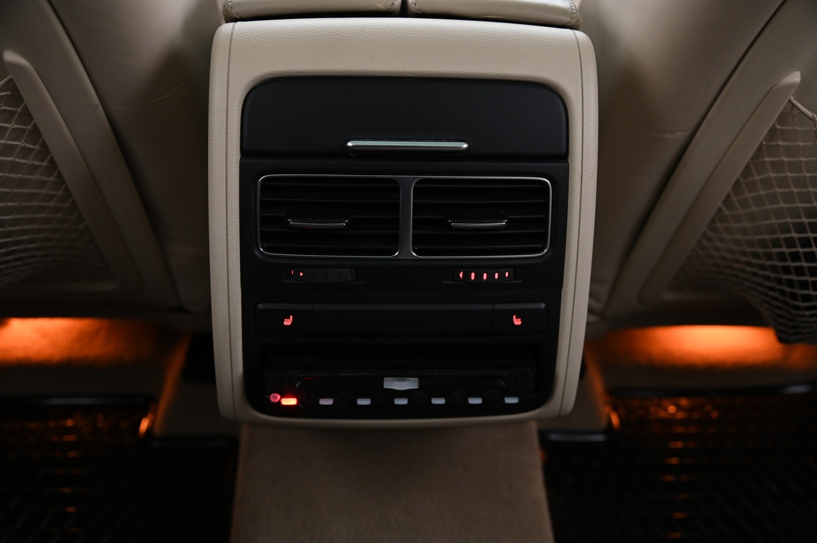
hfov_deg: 55.8
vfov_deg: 38.8
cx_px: 408
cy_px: 272
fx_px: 771
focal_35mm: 34
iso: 2000
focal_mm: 34
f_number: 4
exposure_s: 1/13
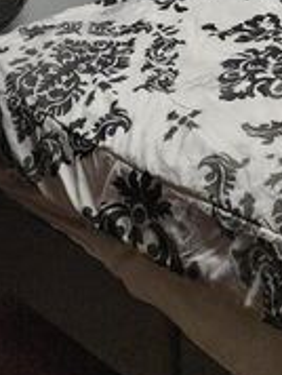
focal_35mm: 86
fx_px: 932
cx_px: 358
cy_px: -205
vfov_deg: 19.5
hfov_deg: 16.4
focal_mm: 6.4
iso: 320
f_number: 1.8
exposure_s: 1/120
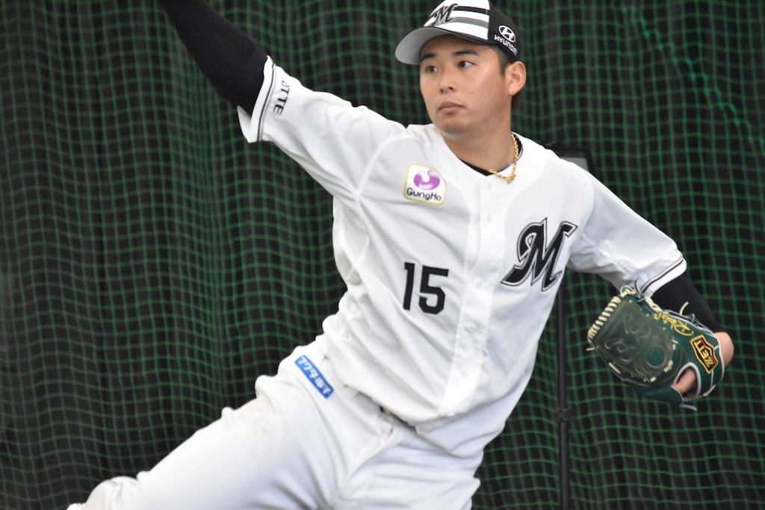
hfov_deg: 6.2
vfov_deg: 4.2
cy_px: 255
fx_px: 7013
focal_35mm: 330
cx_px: 382
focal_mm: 220
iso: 10000
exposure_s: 1/1600
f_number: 5.3
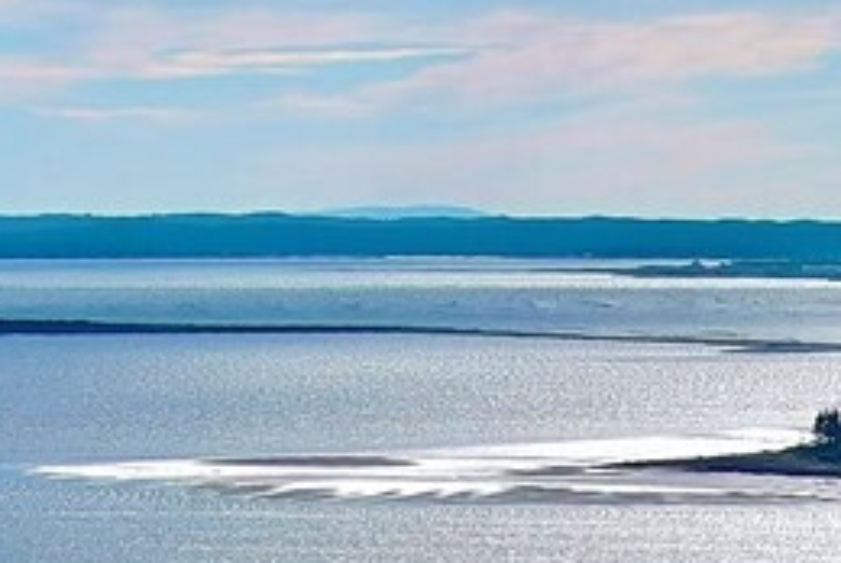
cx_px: 1567
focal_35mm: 189
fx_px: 4420
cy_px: 1458
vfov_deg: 6.8
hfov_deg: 10.2
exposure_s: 1/2128
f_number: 2.8
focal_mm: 10.57
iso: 101
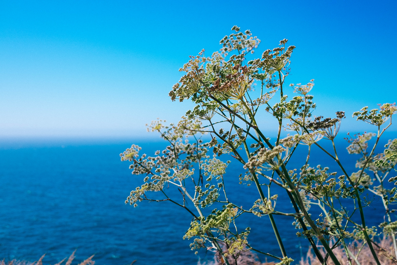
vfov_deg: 37.9
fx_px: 386
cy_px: 132
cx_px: 198
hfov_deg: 54.4
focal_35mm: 35
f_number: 2.8
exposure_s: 1/4000
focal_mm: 23
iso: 200
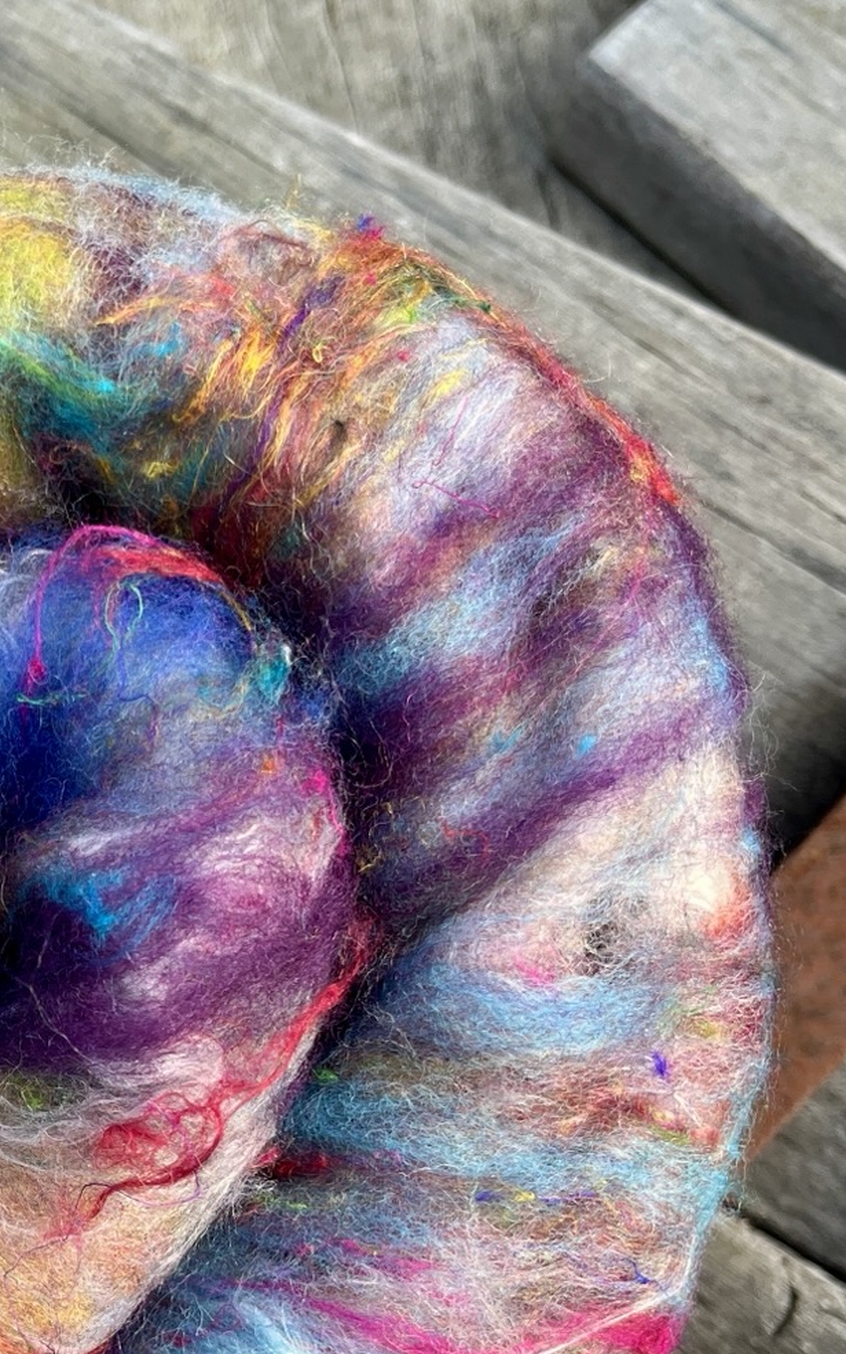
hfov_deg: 21.7
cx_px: -120
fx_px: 2066
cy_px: 980
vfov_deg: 35.6
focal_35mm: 56
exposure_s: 1/367
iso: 50
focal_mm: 5.1
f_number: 1.6
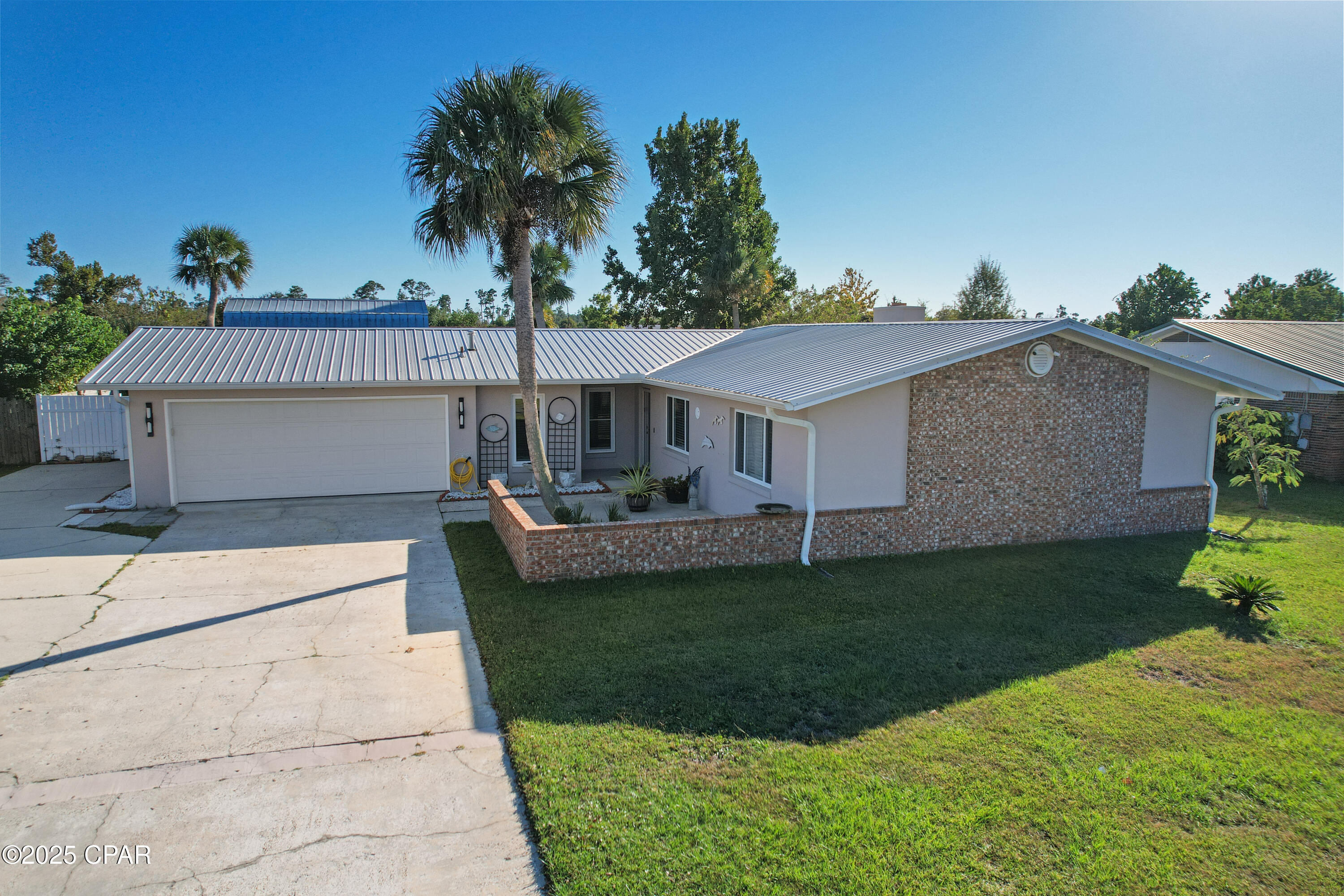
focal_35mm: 22
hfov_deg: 78.6
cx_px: 672
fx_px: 821
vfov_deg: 57.2
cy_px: 448
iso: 100
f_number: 2.8
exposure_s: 1/1250
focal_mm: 8.38
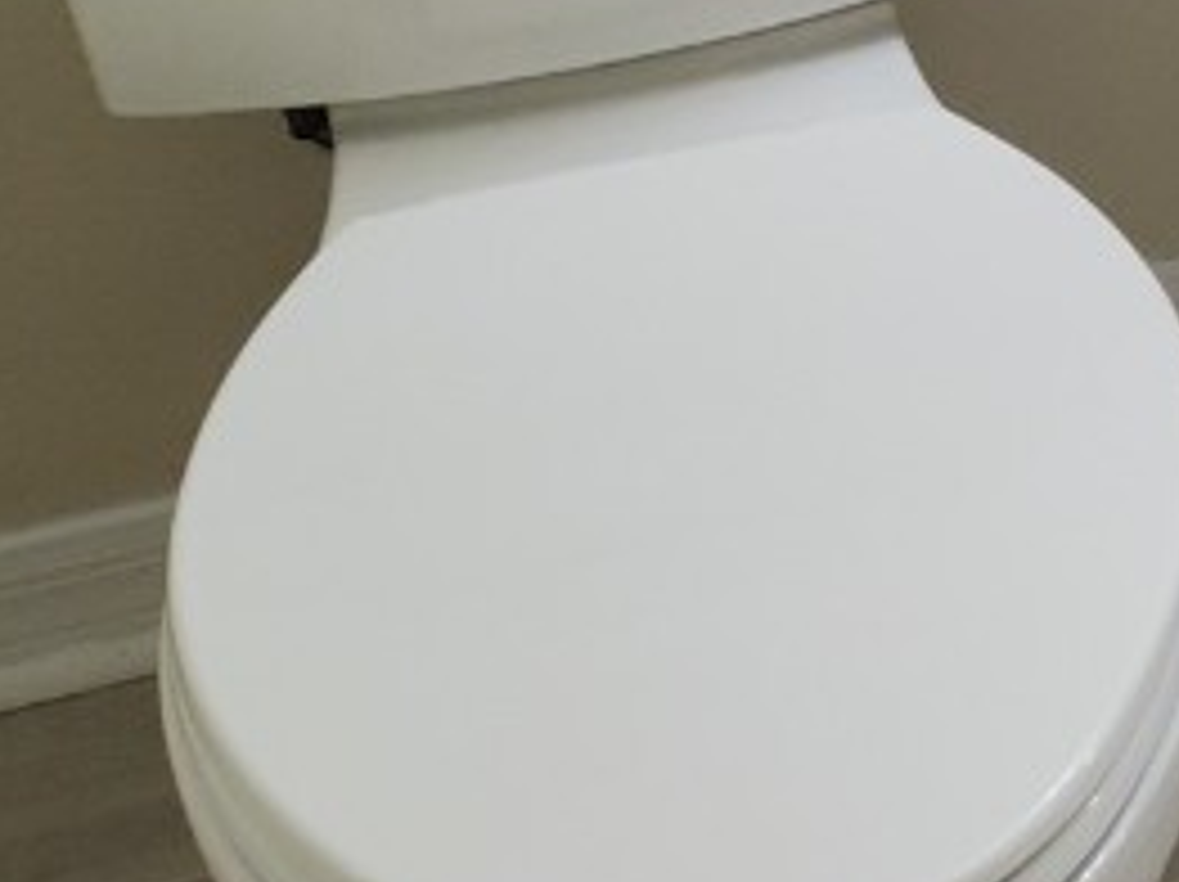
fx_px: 3063
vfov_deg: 15.7
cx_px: 2142
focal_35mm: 90
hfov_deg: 17.5
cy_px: -207
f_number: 1.8
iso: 160
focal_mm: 5.4
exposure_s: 1/40
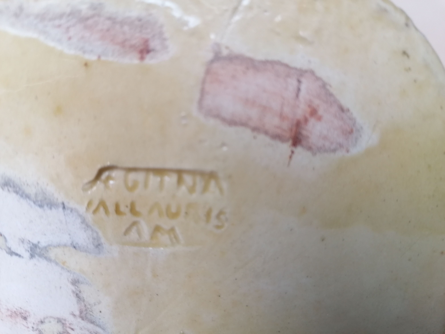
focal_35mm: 27
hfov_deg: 65.3
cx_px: 222
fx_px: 347
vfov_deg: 51.4
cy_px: 167
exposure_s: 1/50
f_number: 1.8
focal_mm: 4.75
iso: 100
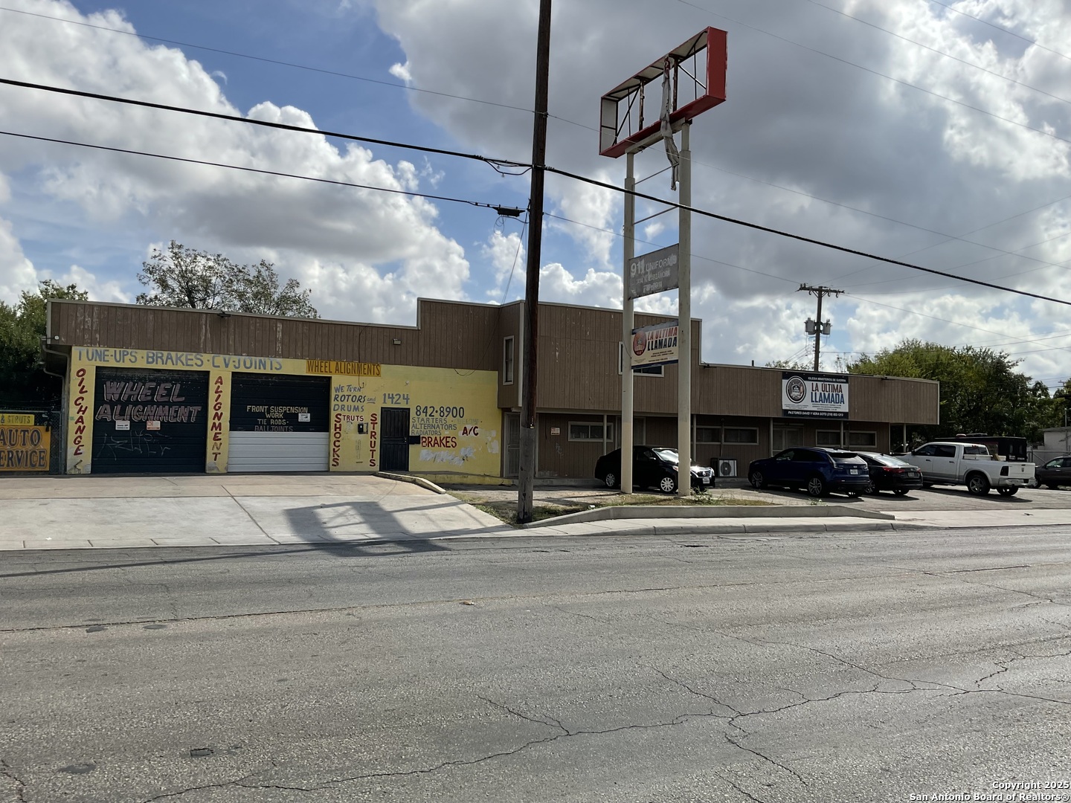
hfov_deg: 61.7
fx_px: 897
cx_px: 536
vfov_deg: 48.2
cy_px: 402
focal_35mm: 29
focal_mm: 3
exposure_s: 1/3788
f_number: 1.8
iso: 16
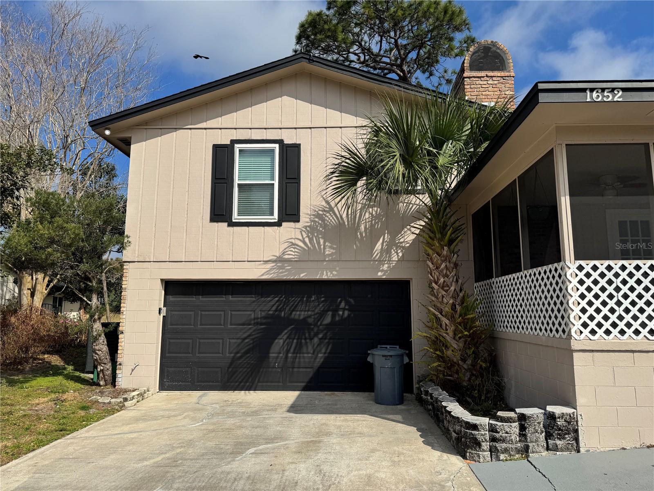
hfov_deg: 71.6
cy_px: 246
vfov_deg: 56.8
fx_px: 453
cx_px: 327
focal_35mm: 24
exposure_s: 1/7092
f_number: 1.78
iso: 80
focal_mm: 6.76
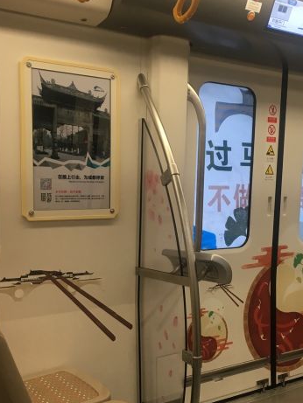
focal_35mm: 44
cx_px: 211
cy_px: 233
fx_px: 513
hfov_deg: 32.5
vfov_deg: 42.8
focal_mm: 4.15
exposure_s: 1/33
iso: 32
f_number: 2.2
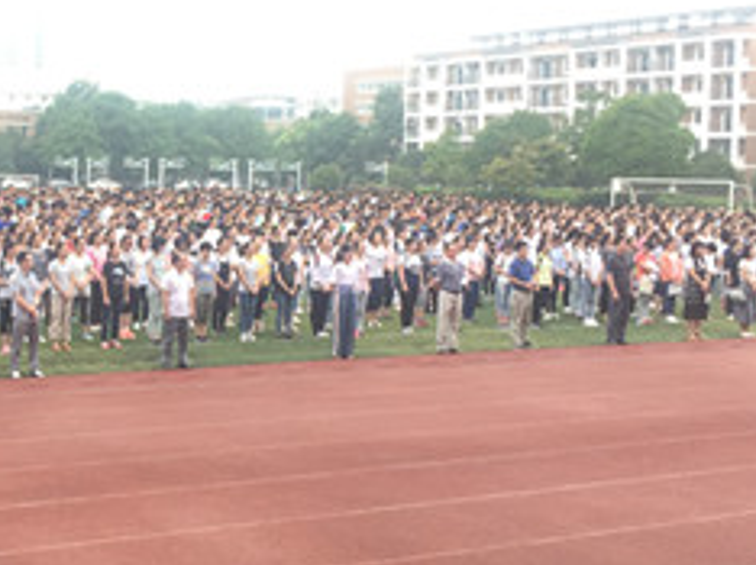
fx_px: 1353
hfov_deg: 29.9
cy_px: 224
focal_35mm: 62
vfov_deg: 23.6
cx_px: 81
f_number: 2.2
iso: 50
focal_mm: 4.15
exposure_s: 1/100
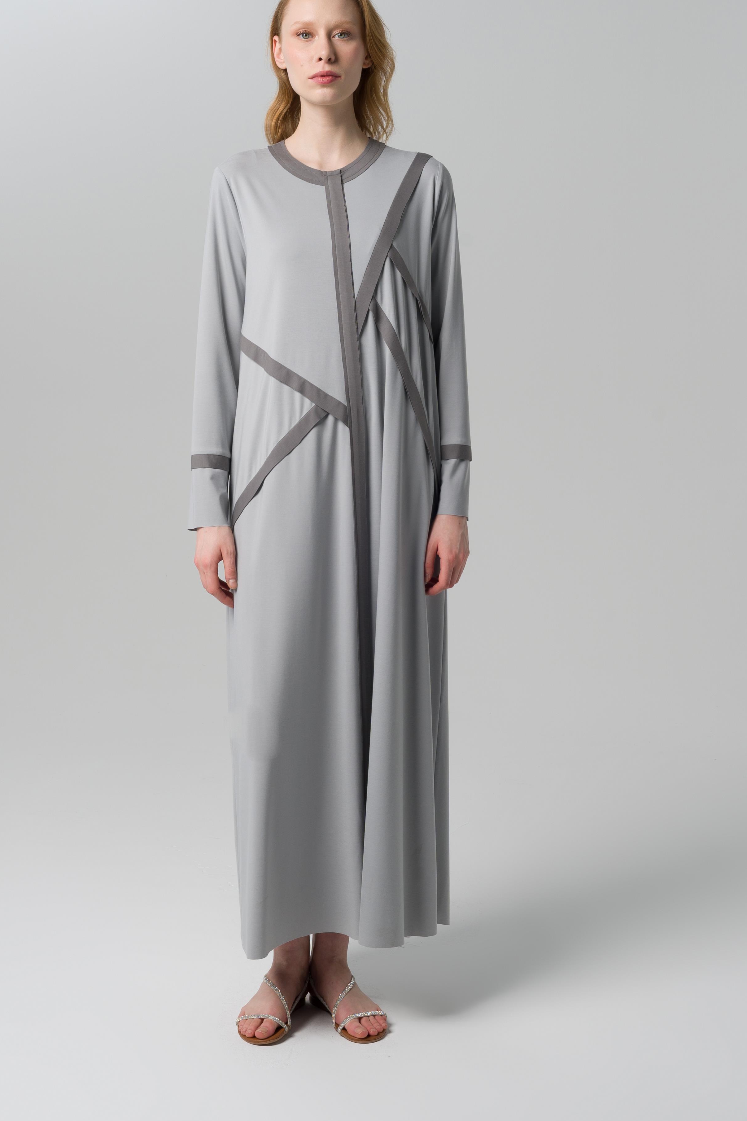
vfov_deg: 32.4
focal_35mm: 62
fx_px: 1930
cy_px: 540
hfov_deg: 21.9
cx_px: 370
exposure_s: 1/160
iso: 100
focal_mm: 38.3
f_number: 11
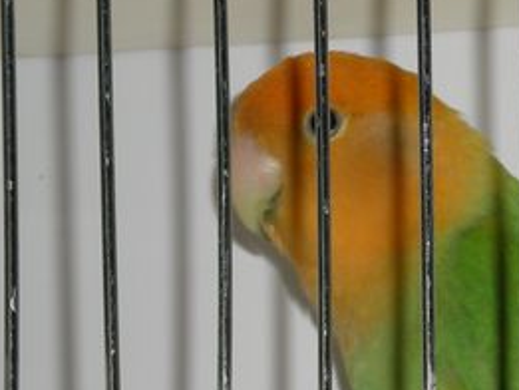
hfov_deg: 7.5
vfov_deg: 5.7
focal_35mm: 262
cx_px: 473
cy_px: 338
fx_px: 3930
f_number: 5.9
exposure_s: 1/120
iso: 50
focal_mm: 18.9
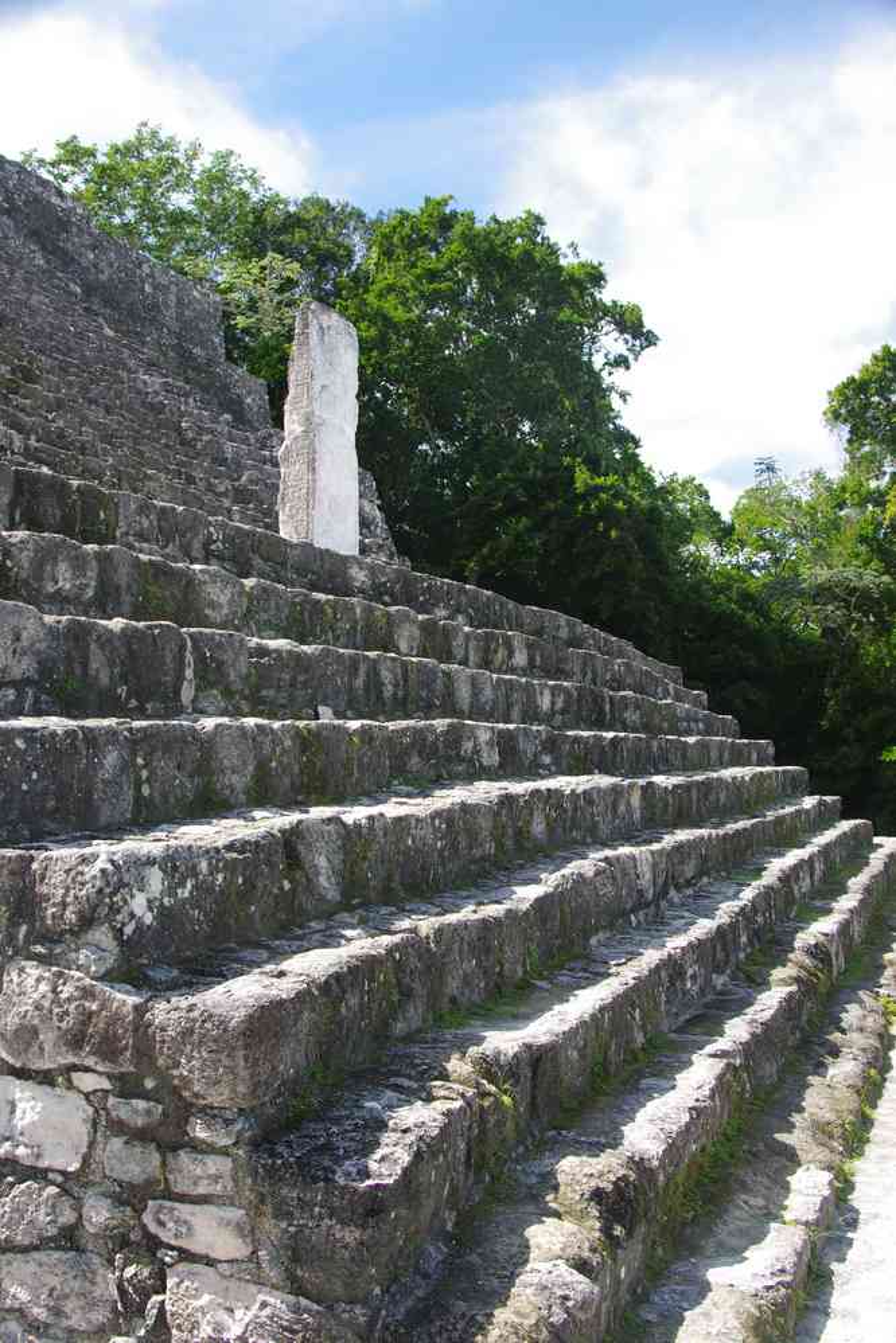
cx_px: 448
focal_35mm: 35
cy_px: 672
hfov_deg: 38.2
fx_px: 1293
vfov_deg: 54.9
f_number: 9
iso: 200
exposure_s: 1/50
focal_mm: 23.1
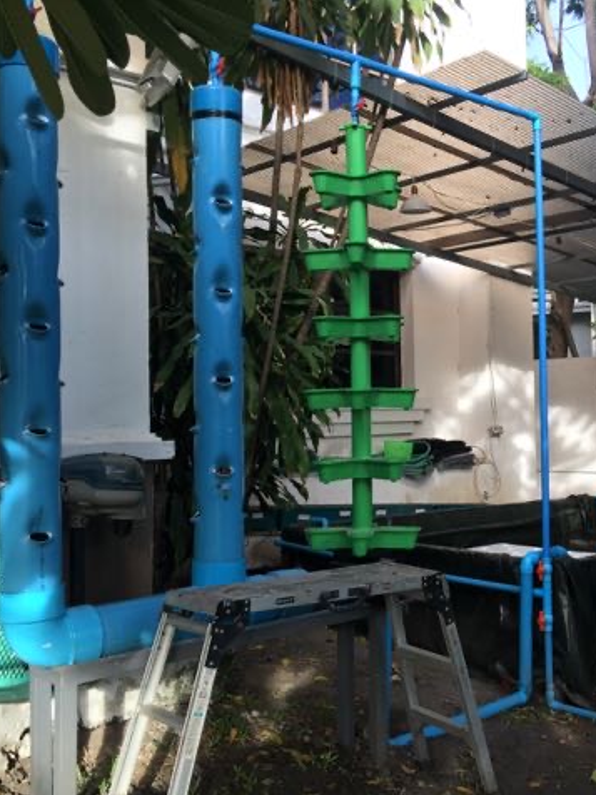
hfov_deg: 36.0
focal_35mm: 39
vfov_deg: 47.9
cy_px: 398
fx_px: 895
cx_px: 446
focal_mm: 4.15
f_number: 2.2
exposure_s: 1/117
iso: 32
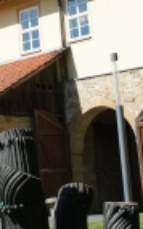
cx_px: -116
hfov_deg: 10.3
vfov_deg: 16.4
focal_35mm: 120
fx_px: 751
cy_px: -75
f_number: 9
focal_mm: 24
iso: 500
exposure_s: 1/640
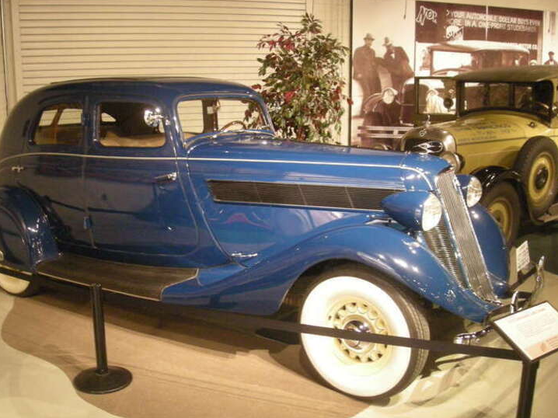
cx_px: 257
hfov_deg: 47.8
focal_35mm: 39
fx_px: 628
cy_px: 211
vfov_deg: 36.8
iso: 488
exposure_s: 1/8
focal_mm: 5.7
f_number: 2.8
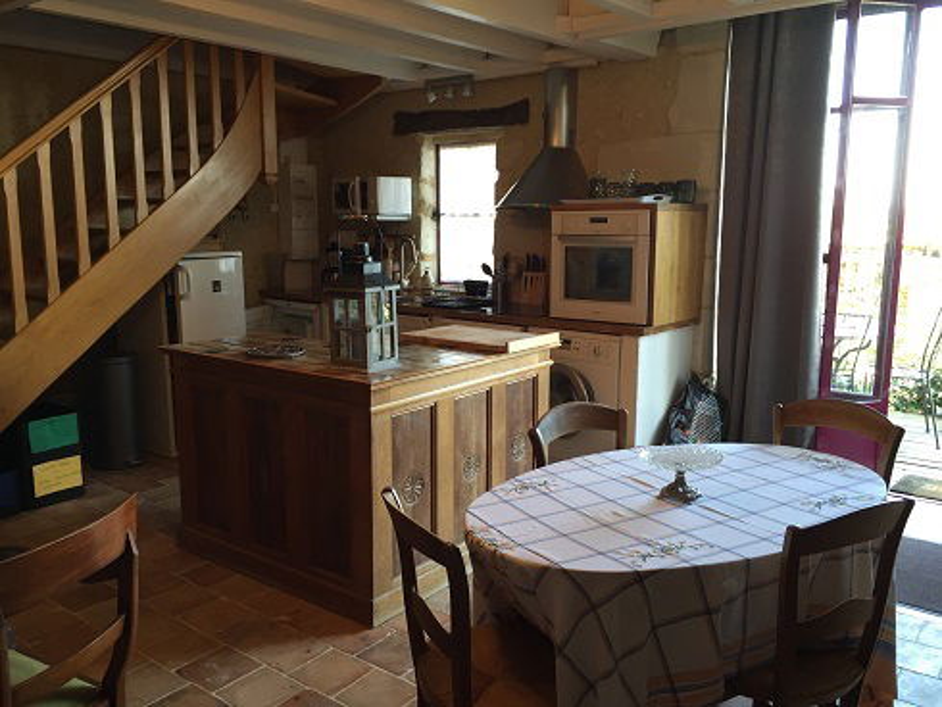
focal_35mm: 29
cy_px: 354
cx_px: 471
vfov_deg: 48.3
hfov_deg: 61.6
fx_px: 790
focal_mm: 4.15
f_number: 2.2
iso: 64
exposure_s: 1/30
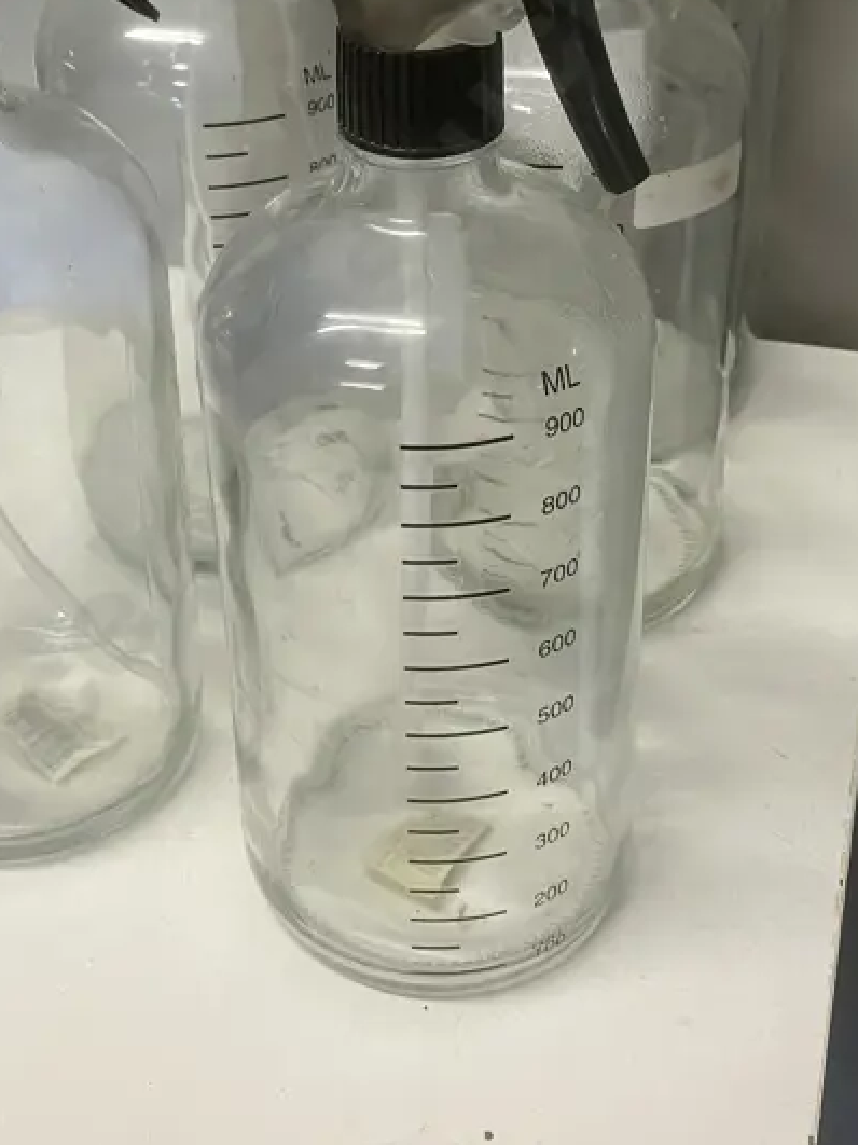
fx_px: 1785
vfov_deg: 34.8
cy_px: 287
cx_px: 369
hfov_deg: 27.0
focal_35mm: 54
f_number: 1.8
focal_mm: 3.99
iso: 50
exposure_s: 1/50
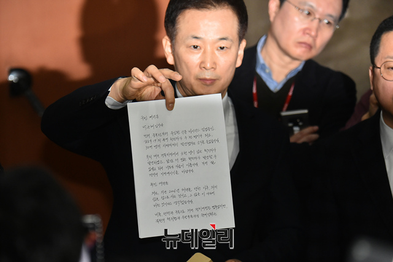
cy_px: 131
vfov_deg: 7.4
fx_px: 2018
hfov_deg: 11.1
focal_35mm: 185
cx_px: 196
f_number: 5.3
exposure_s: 1/250
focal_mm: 185
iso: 3200
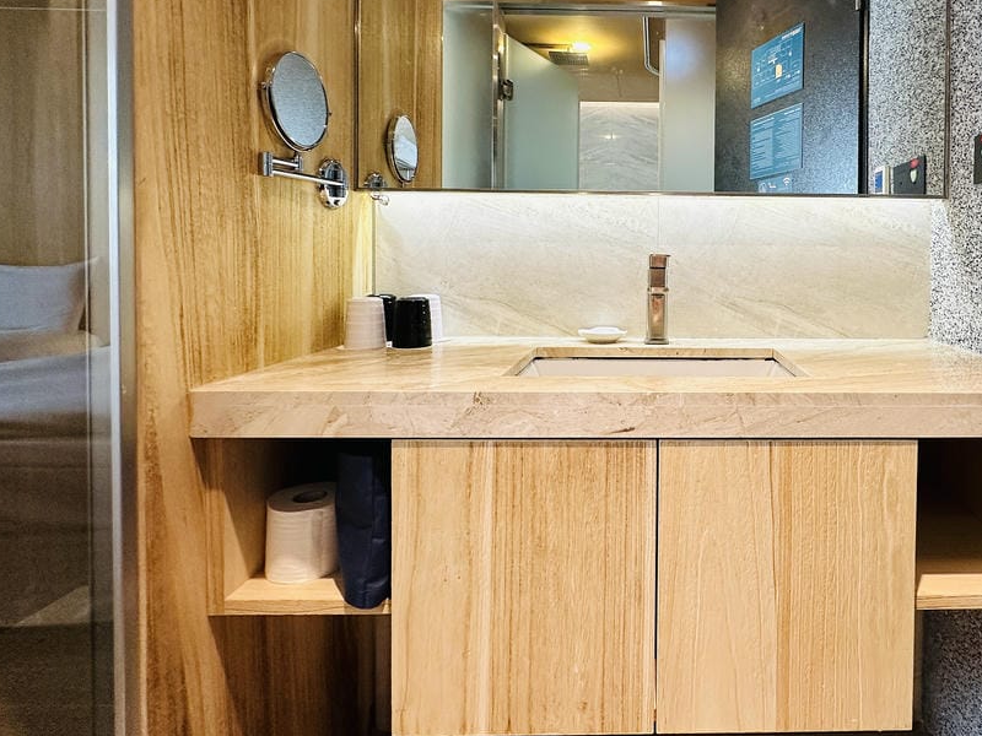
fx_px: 596
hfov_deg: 76.1
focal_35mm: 21
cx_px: 667
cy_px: 269
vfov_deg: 62.4
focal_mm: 2.22
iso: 200
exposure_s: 1/60
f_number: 2.2
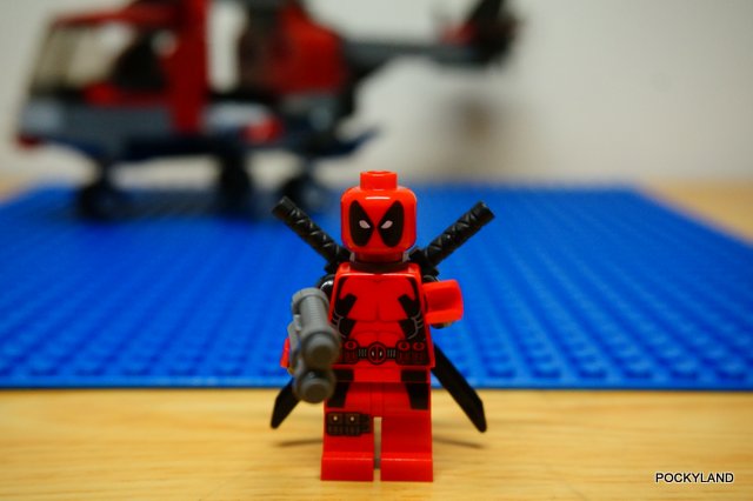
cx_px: 376
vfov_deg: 31.9
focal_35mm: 42
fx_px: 878
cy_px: 250
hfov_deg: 46.4
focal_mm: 28
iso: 1600
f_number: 5.6
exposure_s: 1/160
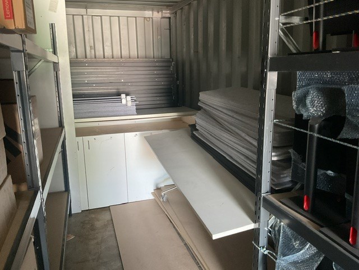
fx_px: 301
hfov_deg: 61.7
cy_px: 135
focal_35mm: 29
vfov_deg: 48.2
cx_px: 180
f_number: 1.8
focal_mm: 3
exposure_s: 1/30
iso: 250
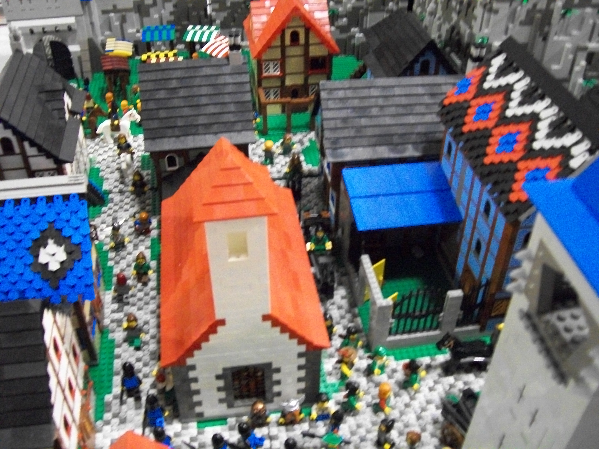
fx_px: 623
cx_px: 300
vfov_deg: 39.7
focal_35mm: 36
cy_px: 224
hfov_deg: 51.4
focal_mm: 6
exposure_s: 1/20
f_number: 2.7
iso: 640
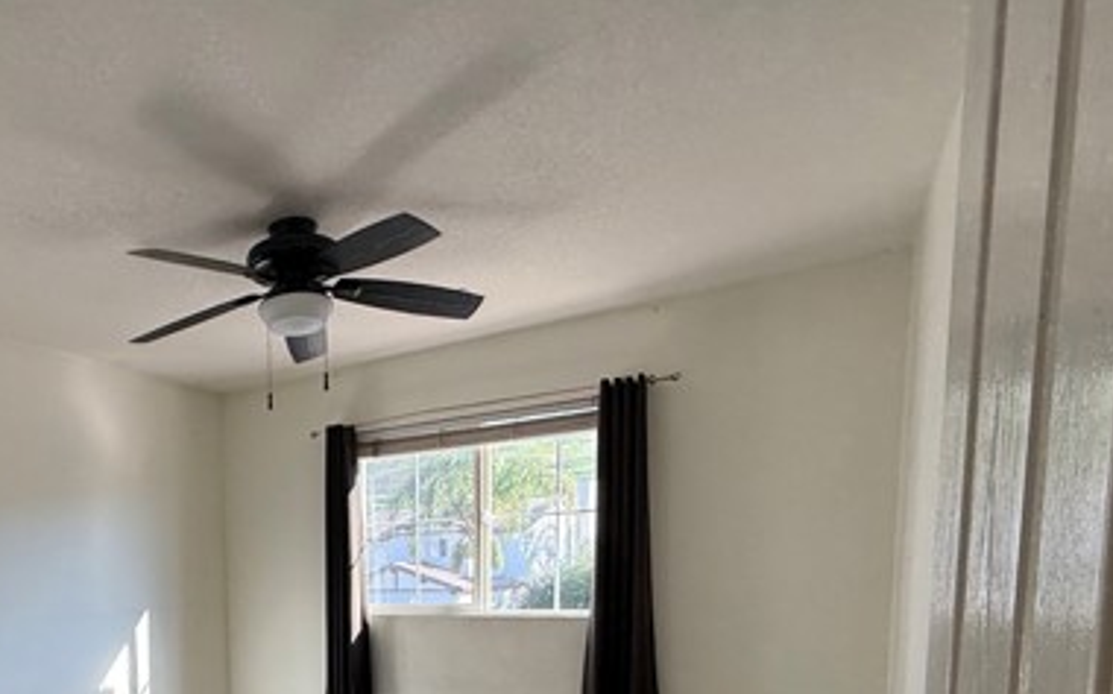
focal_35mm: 25
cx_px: 249
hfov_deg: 66.9
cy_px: 650
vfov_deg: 43.9
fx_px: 758
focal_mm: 2.22
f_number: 2.2
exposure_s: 1/243
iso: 64
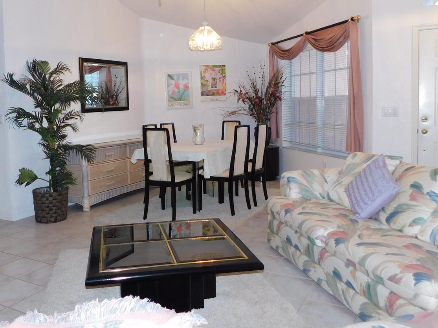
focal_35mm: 33
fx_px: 418
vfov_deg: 42.7
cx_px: 187
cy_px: 130
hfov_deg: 55.1
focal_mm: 4
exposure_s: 1/30
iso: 200
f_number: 3
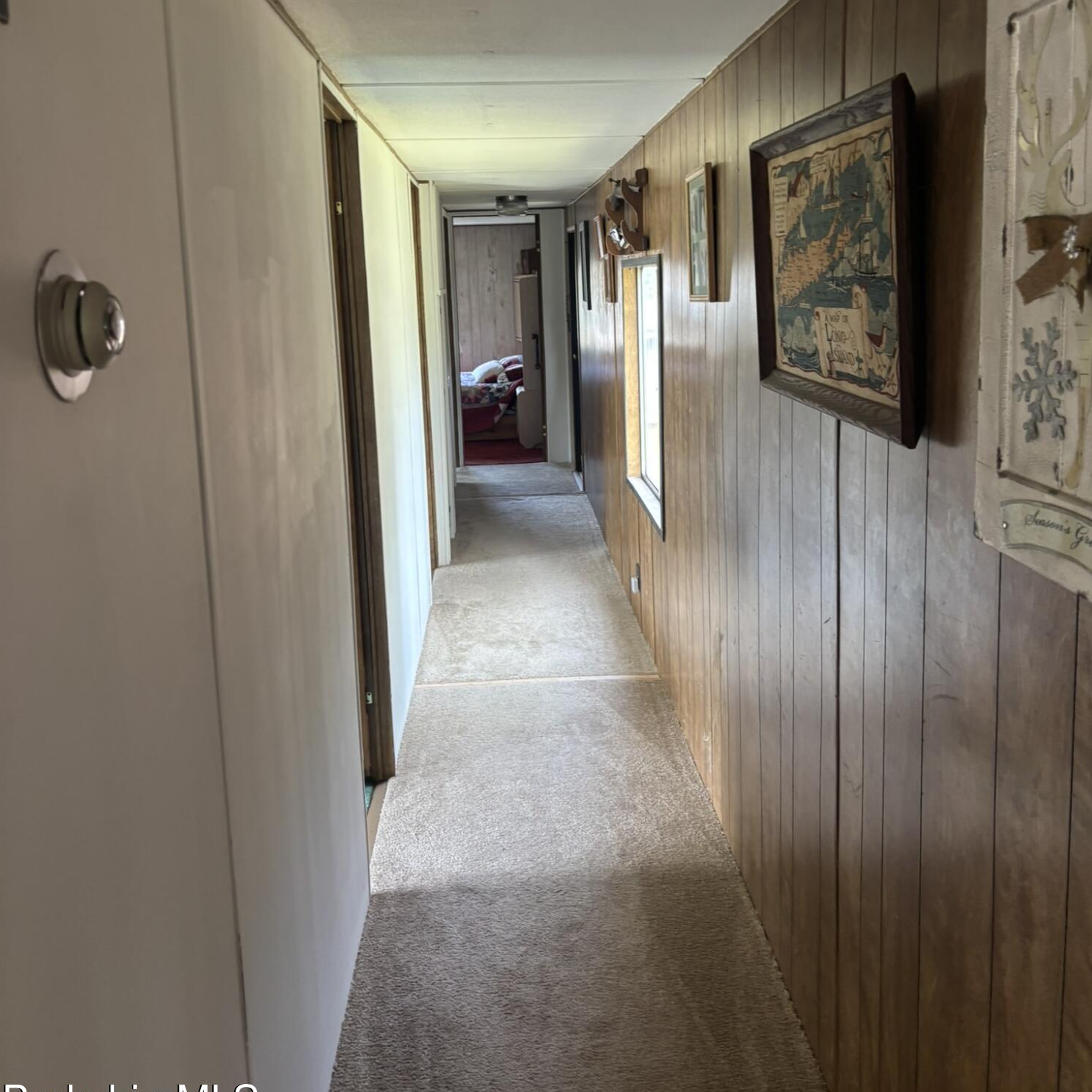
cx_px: 550
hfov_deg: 52.5
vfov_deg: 52.1
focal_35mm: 31
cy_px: 431
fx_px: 1106
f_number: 1.6
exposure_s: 1/60
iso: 160
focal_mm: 5.96
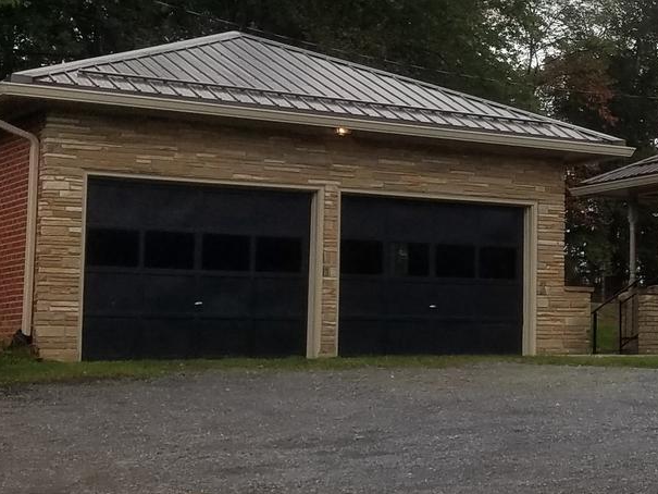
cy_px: 156
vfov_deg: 16.7
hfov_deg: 20.2
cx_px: 882
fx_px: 1673
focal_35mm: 88
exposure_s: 1/1128
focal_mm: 4.2
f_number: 1.7
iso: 50
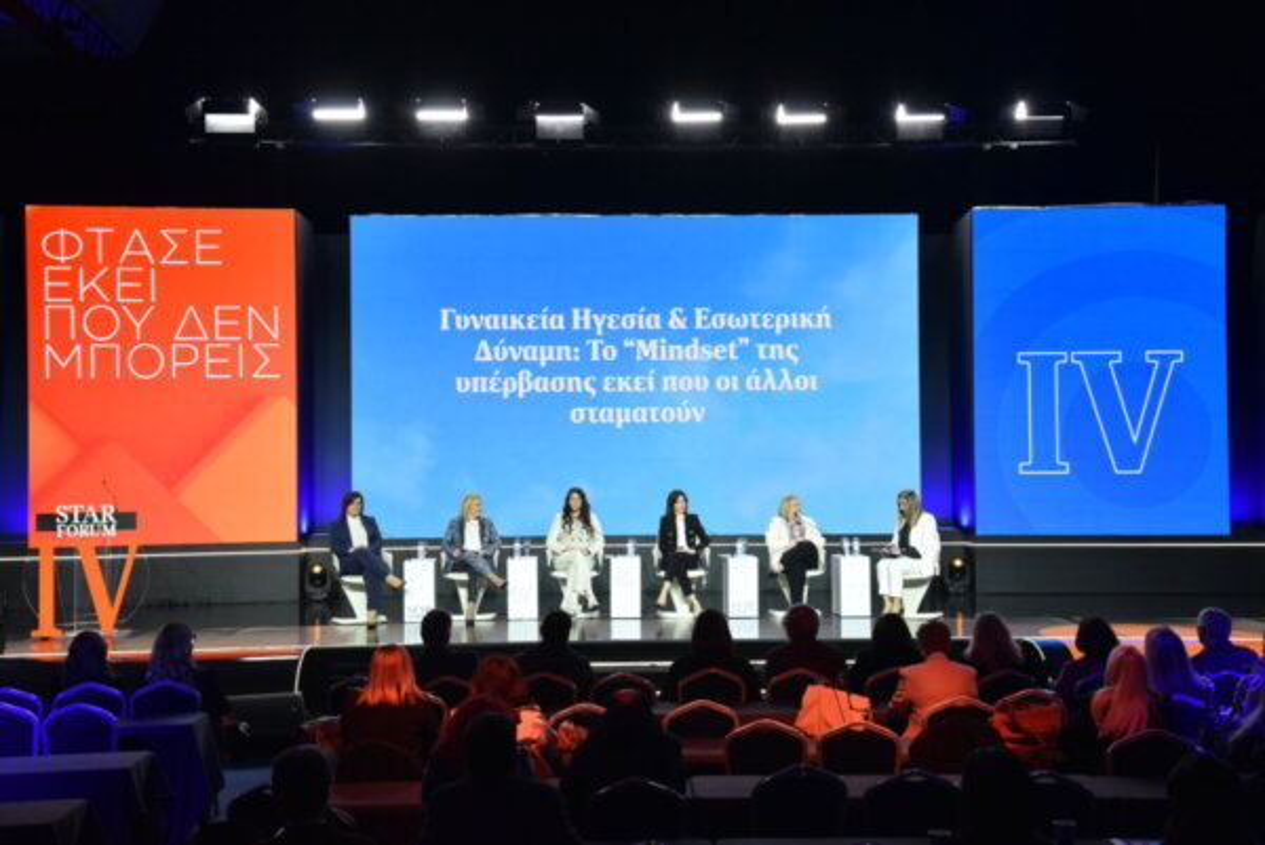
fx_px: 1618
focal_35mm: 46
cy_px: 422
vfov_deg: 29.3
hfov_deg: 42.7
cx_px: 632
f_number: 7.1
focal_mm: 46
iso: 4000
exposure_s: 1/200
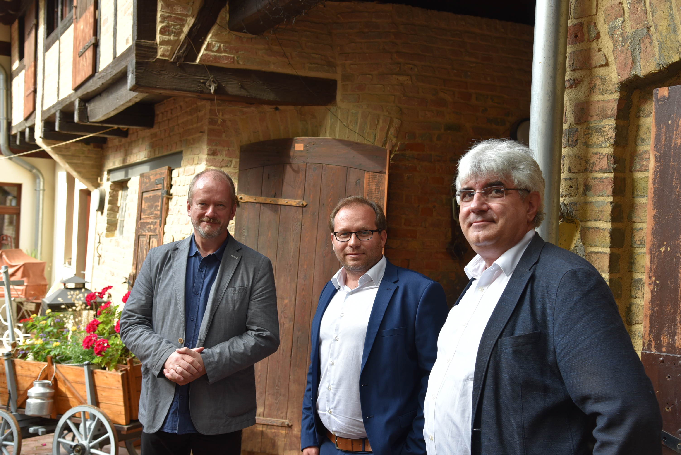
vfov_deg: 29.3
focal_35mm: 46
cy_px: 228
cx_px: 340
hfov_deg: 42.7
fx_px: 870
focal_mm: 46
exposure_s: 1/160
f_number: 6.3
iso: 400
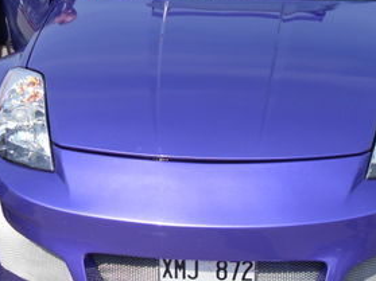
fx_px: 847
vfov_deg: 18.8
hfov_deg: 25.0
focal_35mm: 78
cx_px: 206
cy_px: 98
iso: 80
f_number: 7
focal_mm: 6.3
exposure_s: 1/250
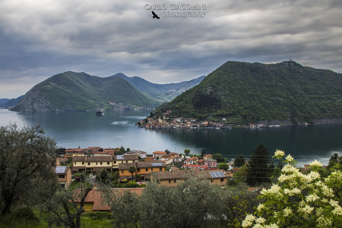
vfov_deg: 47.9
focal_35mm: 27
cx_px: 171
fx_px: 256
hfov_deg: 67.4
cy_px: 114
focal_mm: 18
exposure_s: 15
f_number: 22
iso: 100
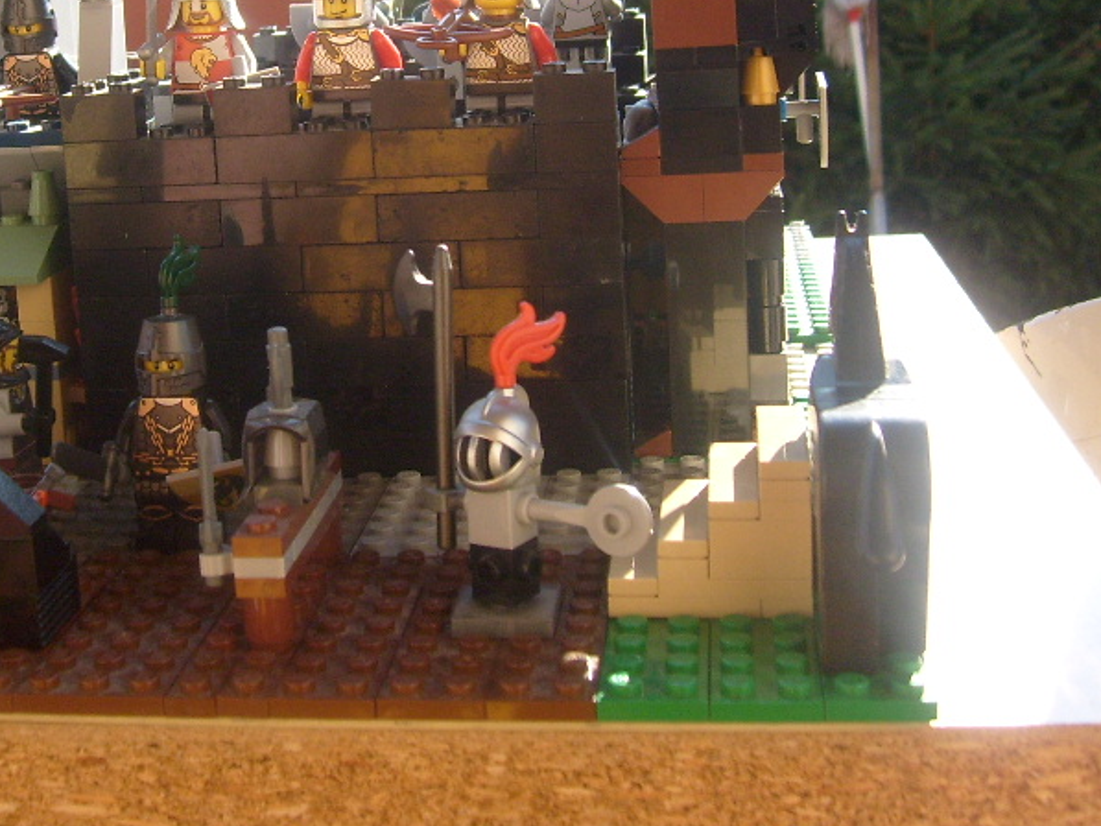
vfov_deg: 24.0
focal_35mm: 60
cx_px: 336
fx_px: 1909
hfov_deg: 31.8
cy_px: 155
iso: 80
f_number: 2.8
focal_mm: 5.8
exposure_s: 1/350
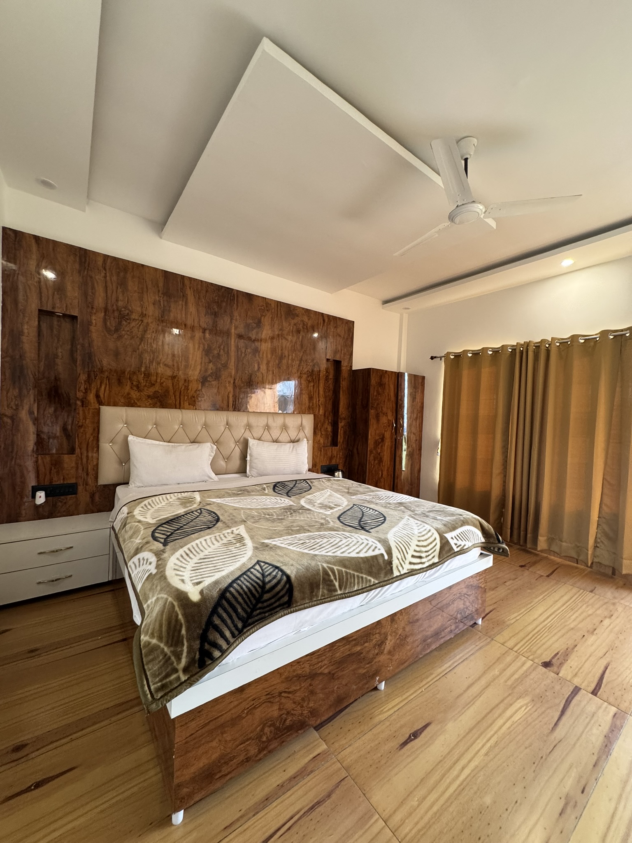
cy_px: 422
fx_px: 341
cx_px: 316
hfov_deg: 85.7
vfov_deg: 102.1
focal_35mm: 14
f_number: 2.2
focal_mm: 2.22
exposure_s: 1/100
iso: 250
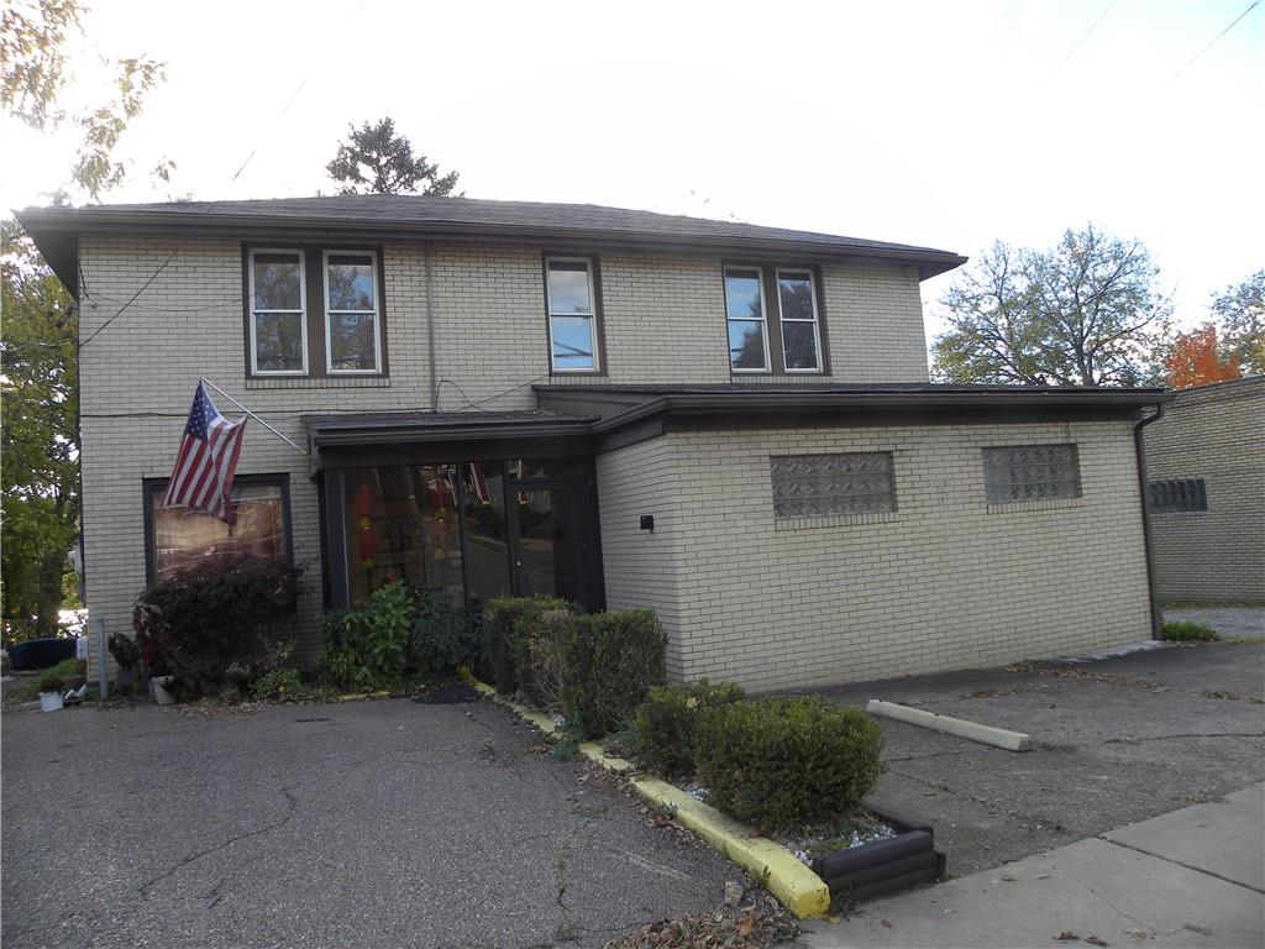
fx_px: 950
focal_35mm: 26
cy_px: 474
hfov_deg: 67.3
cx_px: 632
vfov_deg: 53.1
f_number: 3.5
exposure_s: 1/114
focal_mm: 4.6
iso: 64
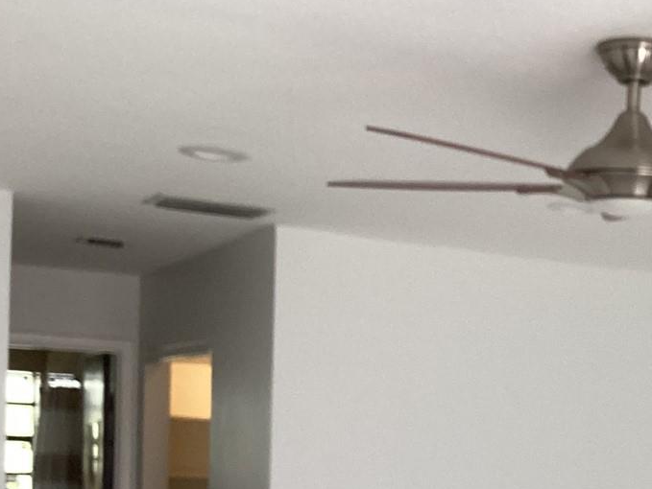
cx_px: 637
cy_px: 524
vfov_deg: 19.4
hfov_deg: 25.5
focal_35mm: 73
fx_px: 1376
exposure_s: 1/120
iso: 64
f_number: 2.4
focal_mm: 3.3
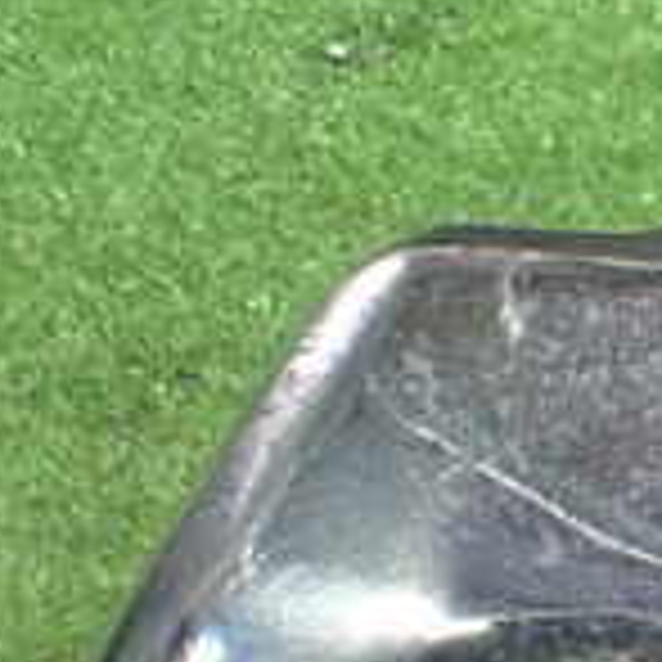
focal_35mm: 108
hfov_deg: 15.3
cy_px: 558
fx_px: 2337
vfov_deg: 16.0
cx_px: 883
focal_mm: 5.4
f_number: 2.3
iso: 800
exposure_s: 1/40
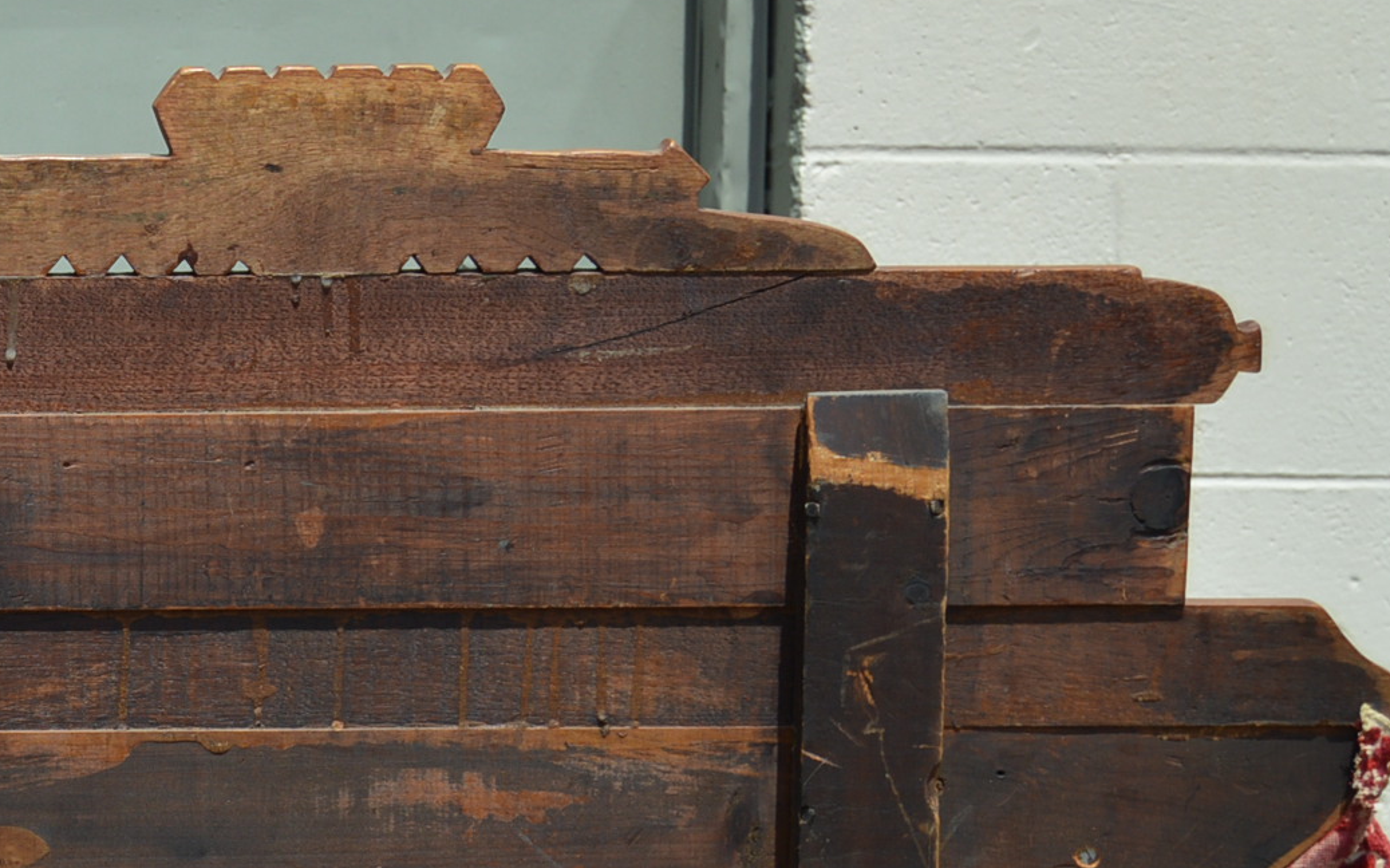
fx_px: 4696
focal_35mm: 124
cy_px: 848
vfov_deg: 10.5
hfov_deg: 15.7
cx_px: -561
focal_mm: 28
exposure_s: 1/640
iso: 100
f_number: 5.6
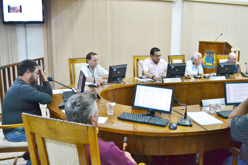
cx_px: 124
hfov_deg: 57.2
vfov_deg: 40.0
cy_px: 82
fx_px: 227
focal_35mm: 33
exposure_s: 1/125
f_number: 5.6
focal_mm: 22
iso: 3200
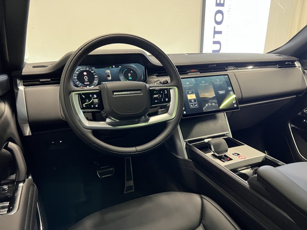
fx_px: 231
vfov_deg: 53.1
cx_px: 154
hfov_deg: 67.3
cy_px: 115
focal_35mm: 26
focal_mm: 5.7
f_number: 1.5
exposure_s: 1/50
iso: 500
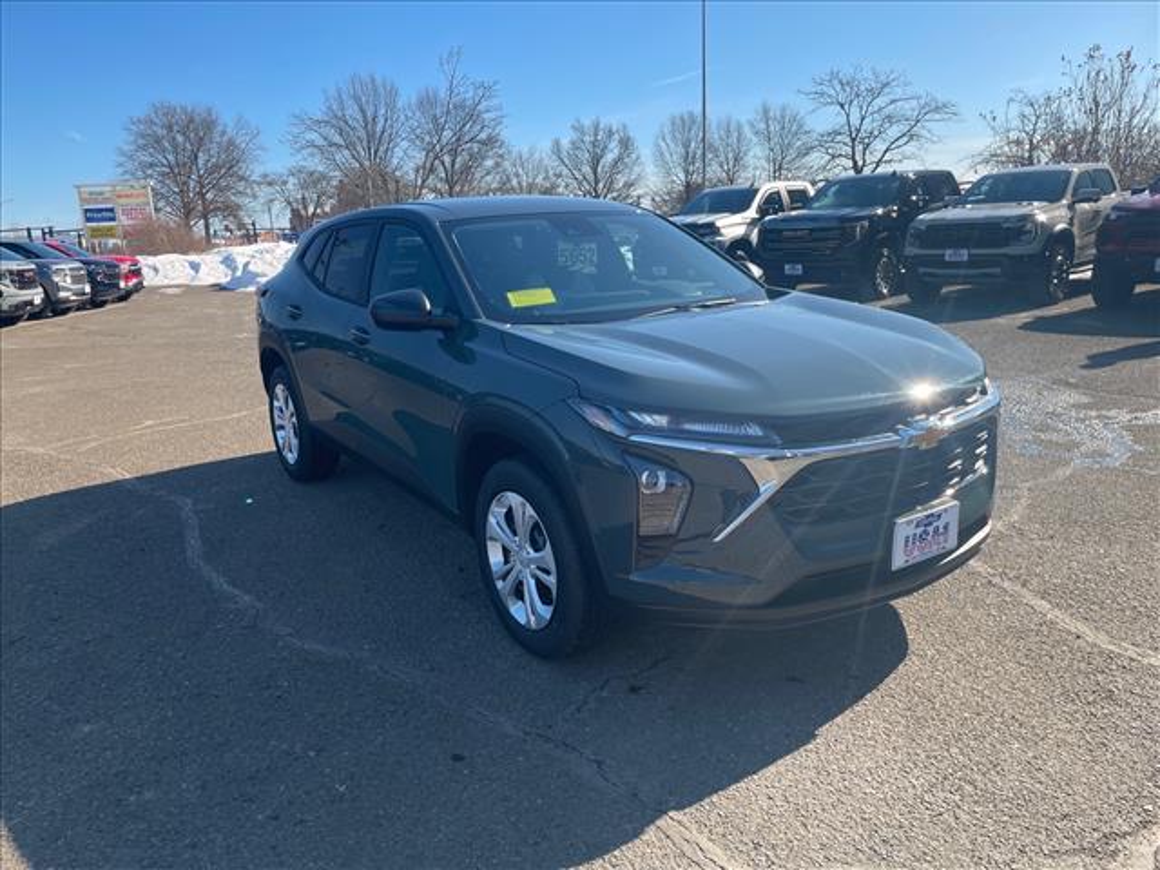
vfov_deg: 53.1
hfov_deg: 67.3
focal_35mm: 26
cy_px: 435
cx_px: 580
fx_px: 871
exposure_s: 1/694
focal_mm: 4.2
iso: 32
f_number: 1.6
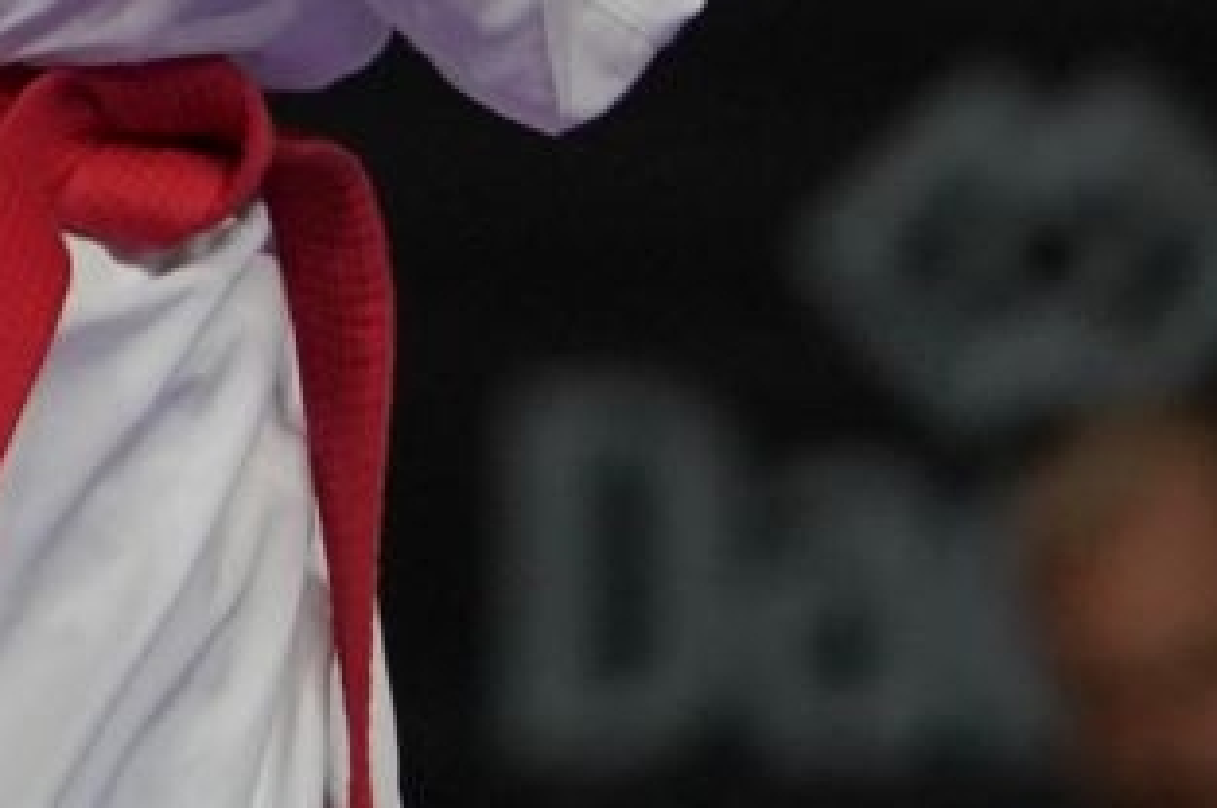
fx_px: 58354
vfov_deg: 0.8
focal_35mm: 1728
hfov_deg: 1.2
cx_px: -894
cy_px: -870
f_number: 2.8
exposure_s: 1/1000
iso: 800
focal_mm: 200
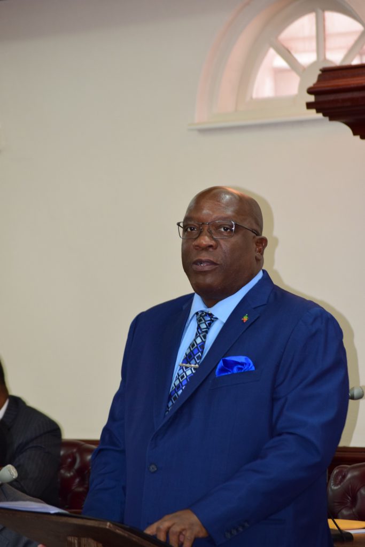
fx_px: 2850
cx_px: 182
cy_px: 274
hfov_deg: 7.3
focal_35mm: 188
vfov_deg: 11.0
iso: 800
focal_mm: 125
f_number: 7.1
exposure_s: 1/60
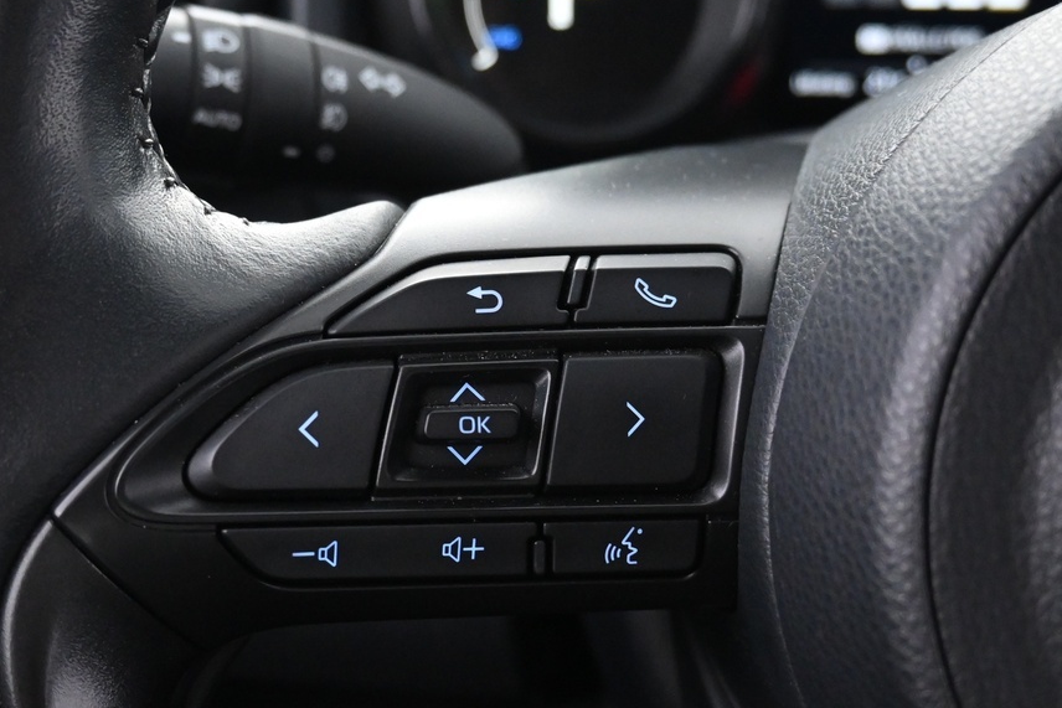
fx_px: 1592
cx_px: 479
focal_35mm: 54
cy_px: 425
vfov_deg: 25.0
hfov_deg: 36.9
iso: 2800
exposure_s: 1/30
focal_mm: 19
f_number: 3.8
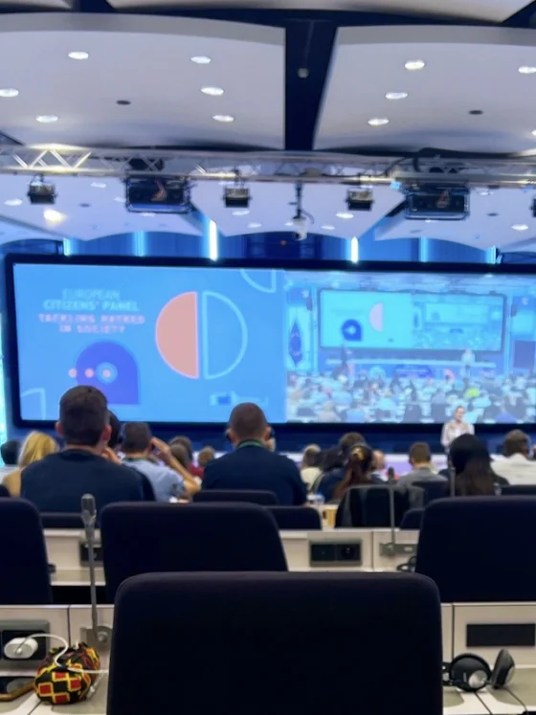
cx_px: 268
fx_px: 537
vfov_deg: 67.3
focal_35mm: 26
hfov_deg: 53.1
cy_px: 358
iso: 100
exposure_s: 1/100
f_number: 1.5
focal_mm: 5.7
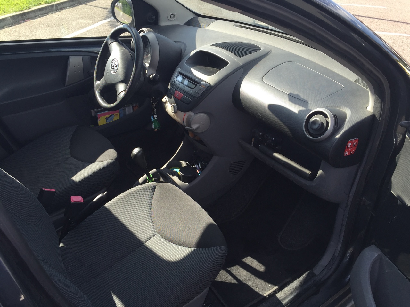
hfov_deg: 61.7
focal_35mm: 29
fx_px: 343
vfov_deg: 48.2
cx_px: 205
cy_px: 154
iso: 32
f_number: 2.2
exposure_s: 1/324
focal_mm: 4.15
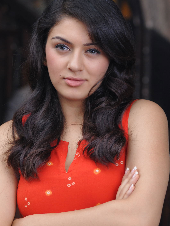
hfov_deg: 8.7
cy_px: 103
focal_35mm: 172
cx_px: 85
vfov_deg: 11.5
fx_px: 1123
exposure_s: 1/125
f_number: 5.6
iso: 500
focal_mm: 105
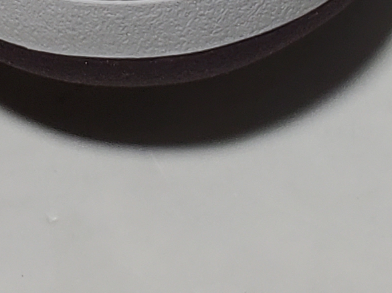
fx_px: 2026
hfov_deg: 10.9
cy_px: -701
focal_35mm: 179
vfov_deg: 7.1
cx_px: 411
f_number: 2.4
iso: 50
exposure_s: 1/311
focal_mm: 4.3
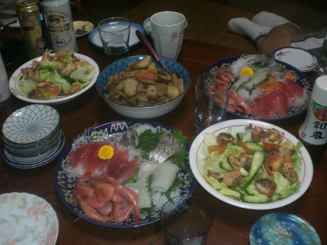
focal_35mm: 38
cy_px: 122
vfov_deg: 37.7
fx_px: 359
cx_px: 164
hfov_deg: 49.0
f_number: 3.1
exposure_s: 1/30
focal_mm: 6.3
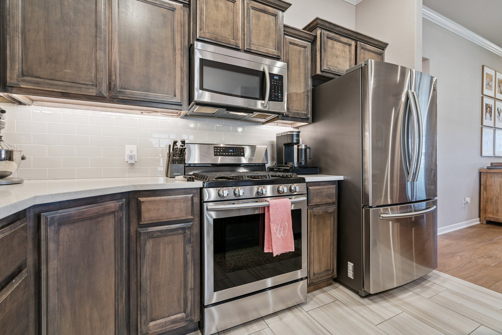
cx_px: 251
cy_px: 168
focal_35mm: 16
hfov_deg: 96.7
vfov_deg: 73.8
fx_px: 223
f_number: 7.1
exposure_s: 1/10
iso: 200
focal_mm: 16
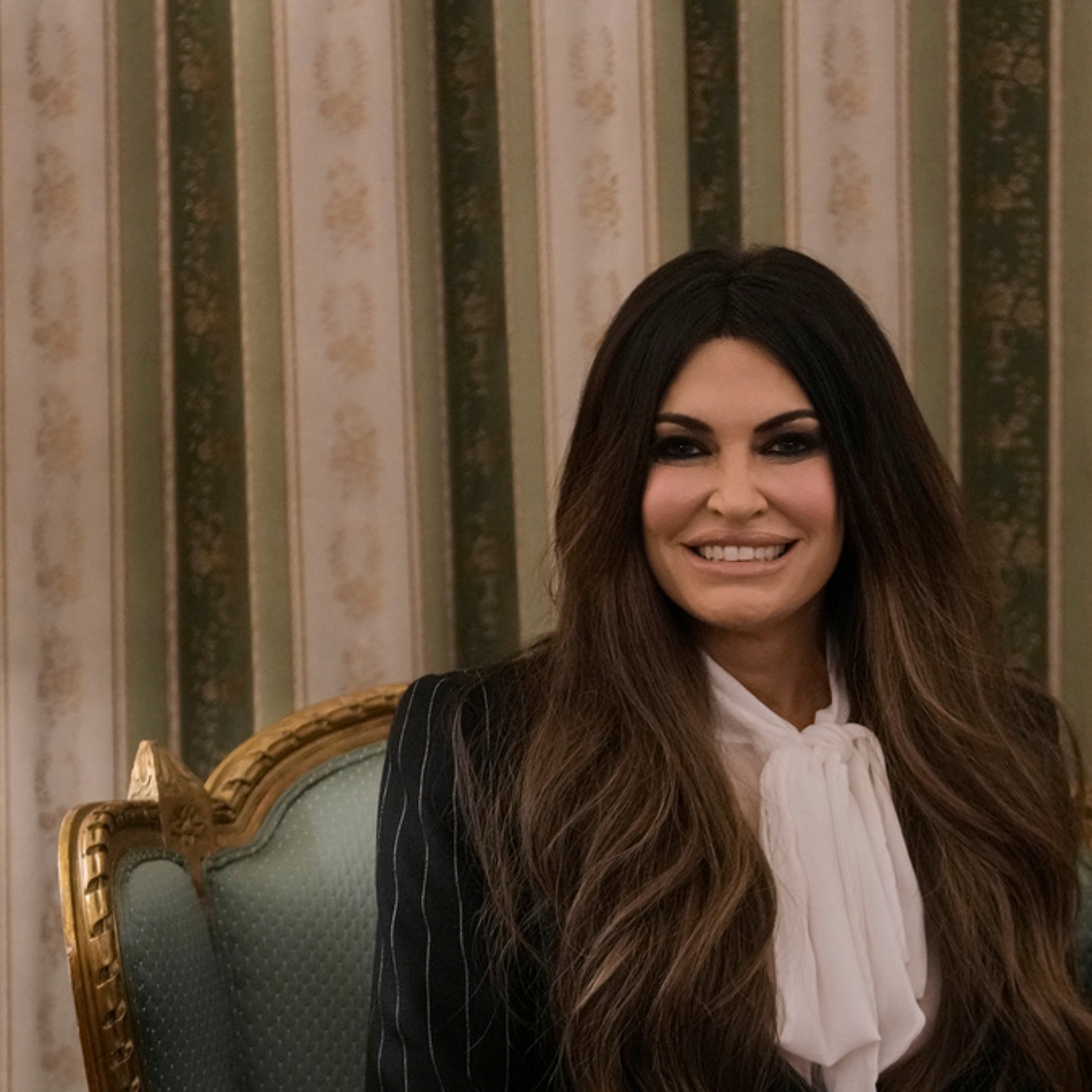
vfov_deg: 4.5
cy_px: 550
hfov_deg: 4.5
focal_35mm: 386
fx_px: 13776
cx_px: 816
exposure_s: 1/320
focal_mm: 200
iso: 4000
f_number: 3.5
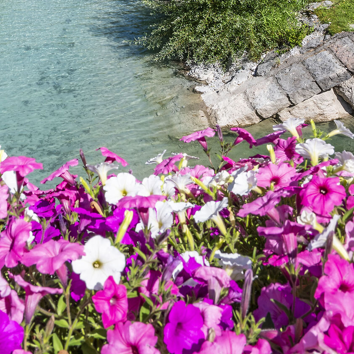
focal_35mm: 58
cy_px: -142
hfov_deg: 28.9
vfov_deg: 24.5
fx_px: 671
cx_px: 68
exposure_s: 1/80
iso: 100
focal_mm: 24
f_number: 14
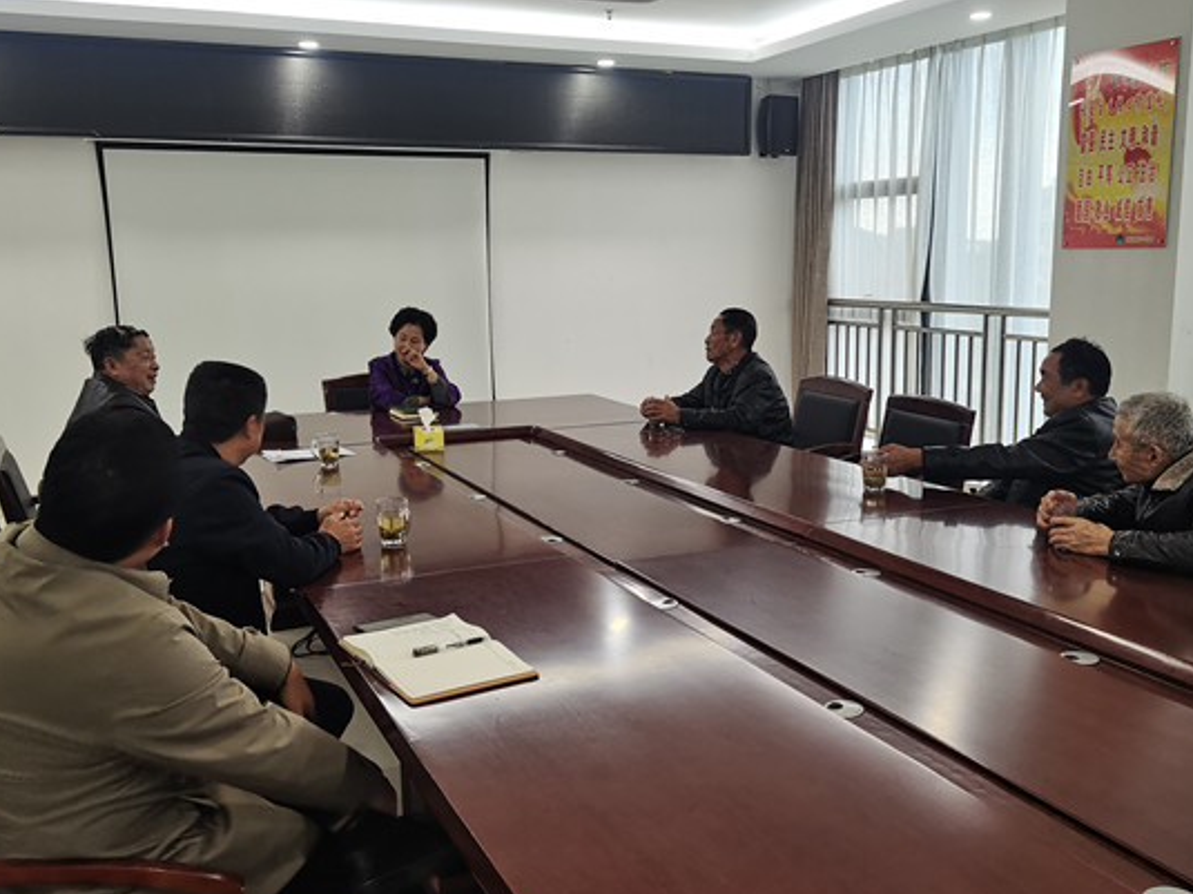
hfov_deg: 54.0
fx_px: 1172
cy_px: 474
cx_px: 609
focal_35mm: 34
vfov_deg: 41.8
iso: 400
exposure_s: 1/120
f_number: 1.8
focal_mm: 5.58
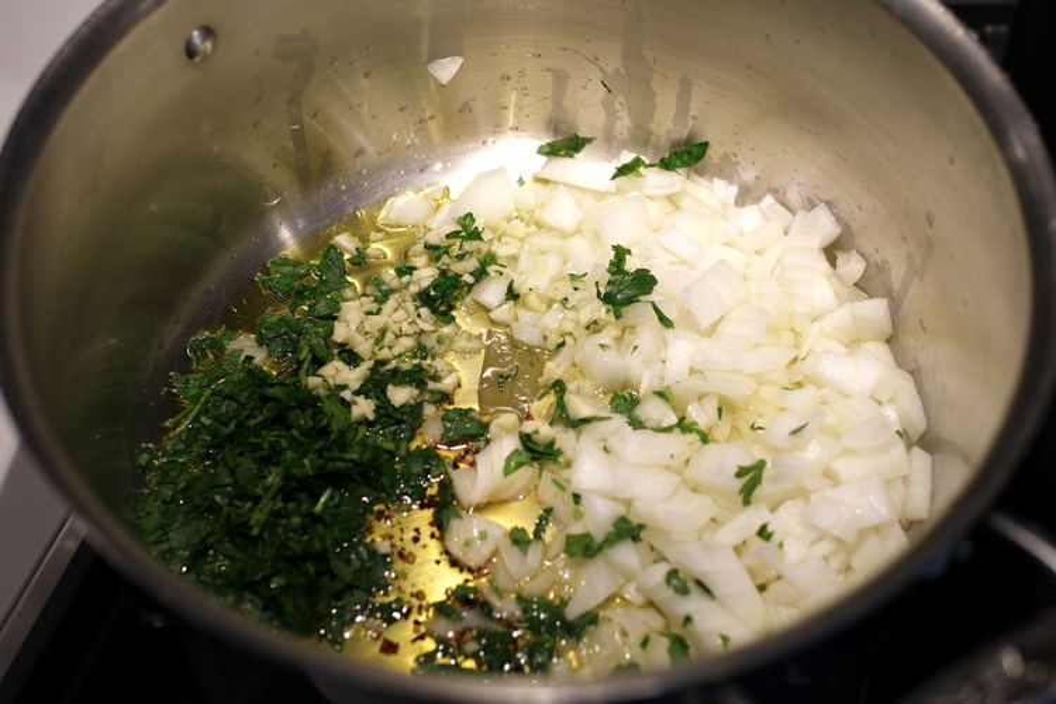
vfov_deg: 29.9
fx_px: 1320
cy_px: 352
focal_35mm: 45
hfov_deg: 43.6
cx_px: 528
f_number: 2.8
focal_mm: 30
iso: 125
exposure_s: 1/56
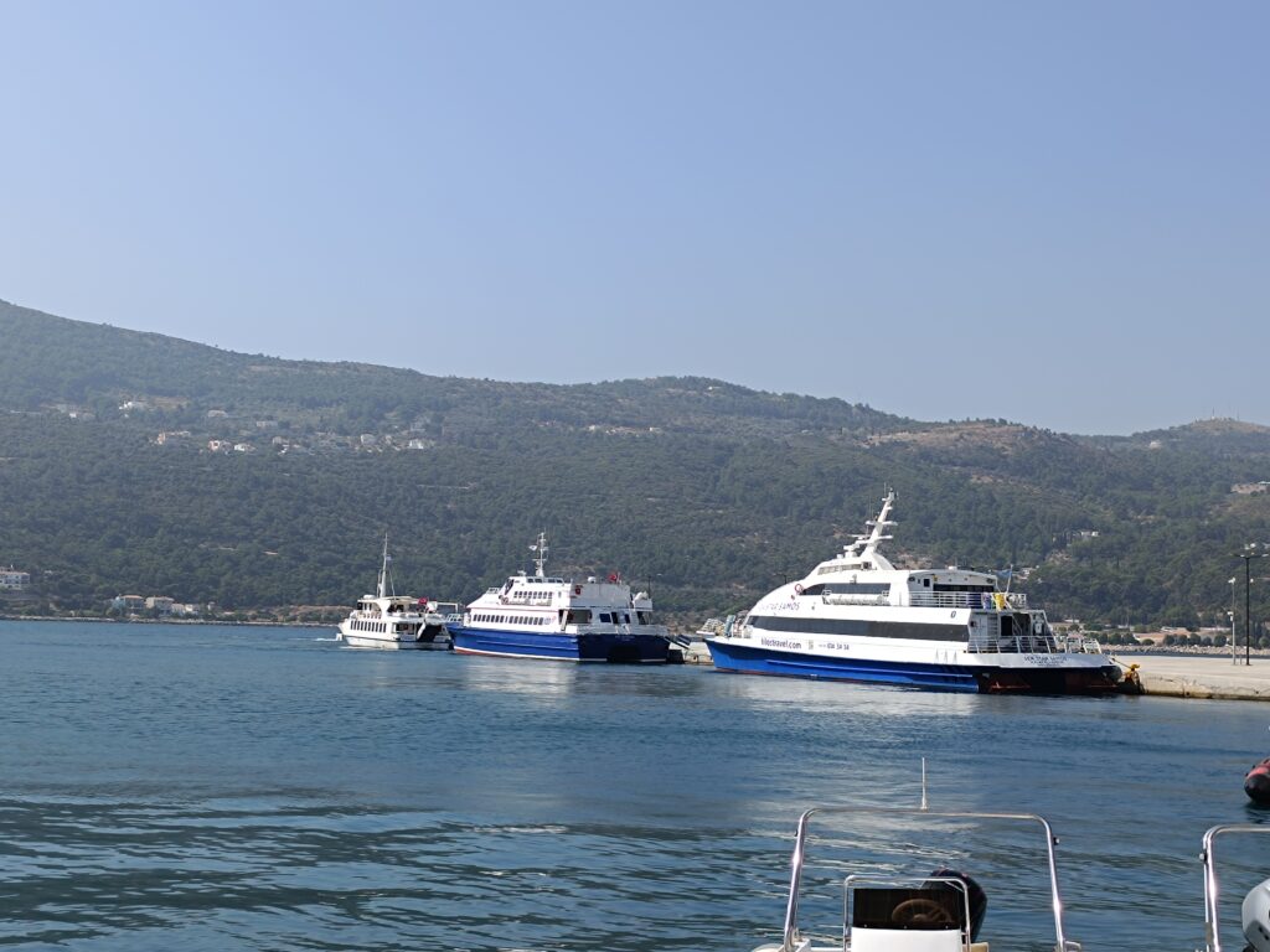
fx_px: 881
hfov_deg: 71.6
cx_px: 635
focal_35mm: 24
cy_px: 476
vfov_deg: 56.8
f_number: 1.65
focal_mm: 6.14
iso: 51
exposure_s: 1/778
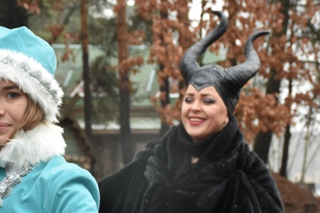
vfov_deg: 10.9
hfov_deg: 16.3
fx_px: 1111
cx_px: 79
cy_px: 206
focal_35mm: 125
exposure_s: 1/160
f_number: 6.3
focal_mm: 42
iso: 800
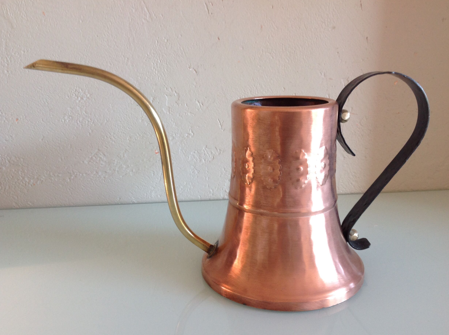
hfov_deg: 50.2
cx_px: 225
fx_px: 479
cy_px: 170
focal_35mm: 37
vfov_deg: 38.6
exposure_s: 1/15
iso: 64
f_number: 2.4
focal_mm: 4.28
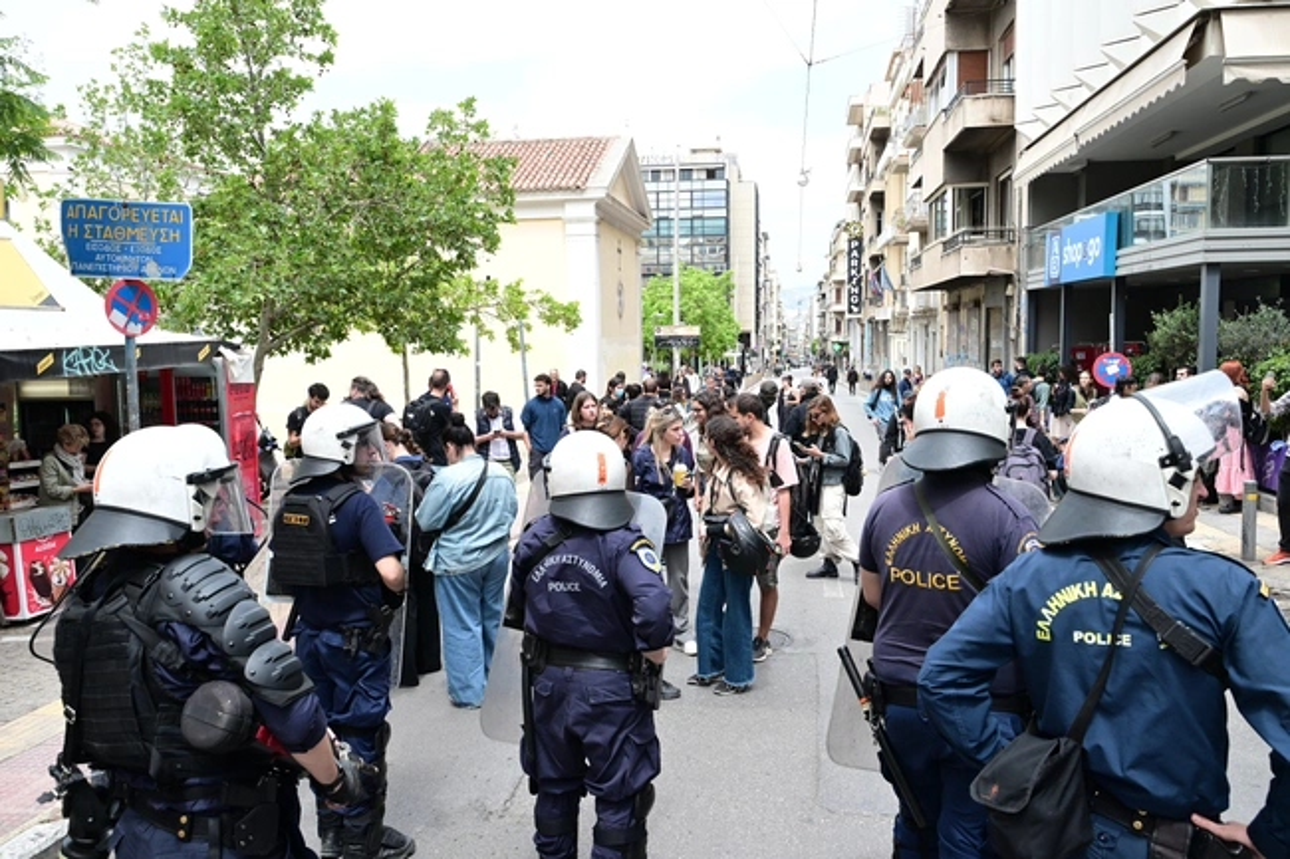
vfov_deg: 43.6
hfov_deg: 61.9
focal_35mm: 30
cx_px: 645
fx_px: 1075
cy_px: 430
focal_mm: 30
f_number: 9
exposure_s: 1/400
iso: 640
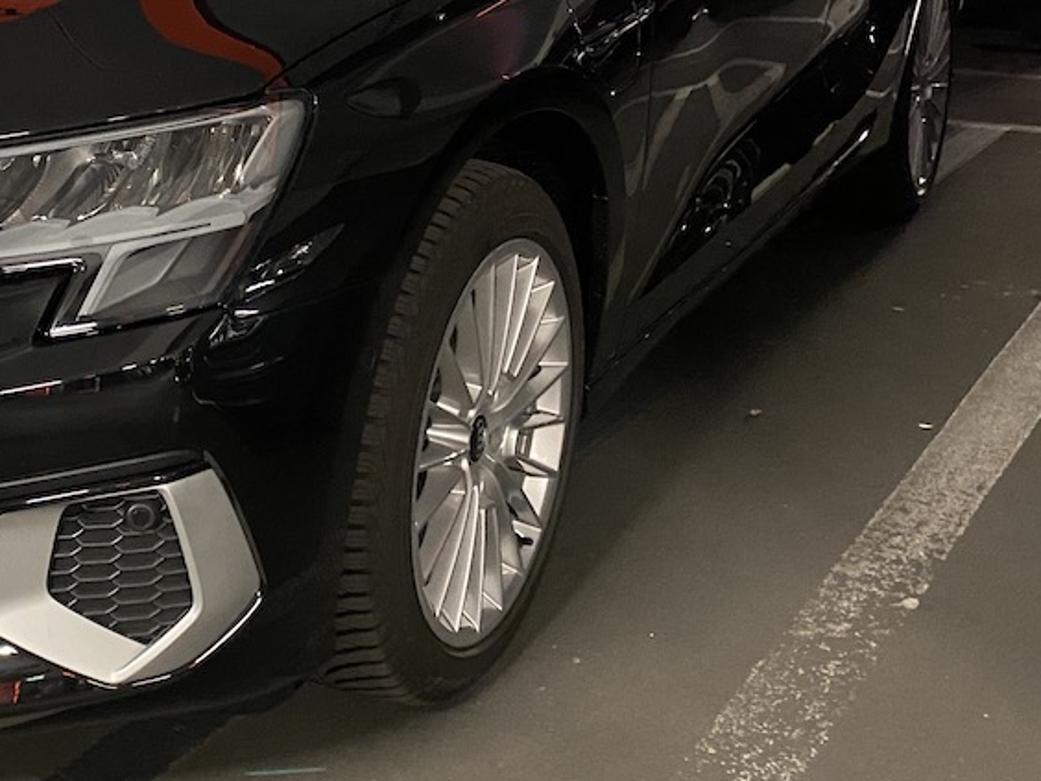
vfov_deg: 24.6
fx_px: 1774
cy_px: 203
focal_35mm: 59
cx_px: 4
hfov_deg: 30.4
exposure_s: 1/25
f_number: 1.8
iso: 640
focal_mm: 4.25
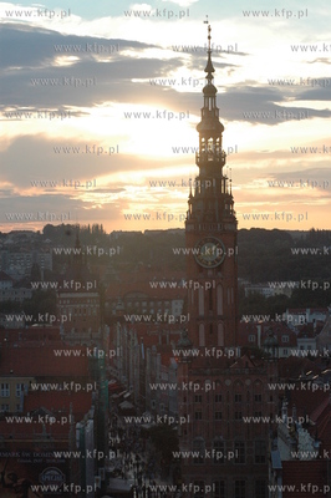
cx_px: 166
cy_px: 249
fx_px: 1658
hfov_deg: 11.4
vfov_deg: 17.1
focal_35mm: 120
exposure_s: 1/640
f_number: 13
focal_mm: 80
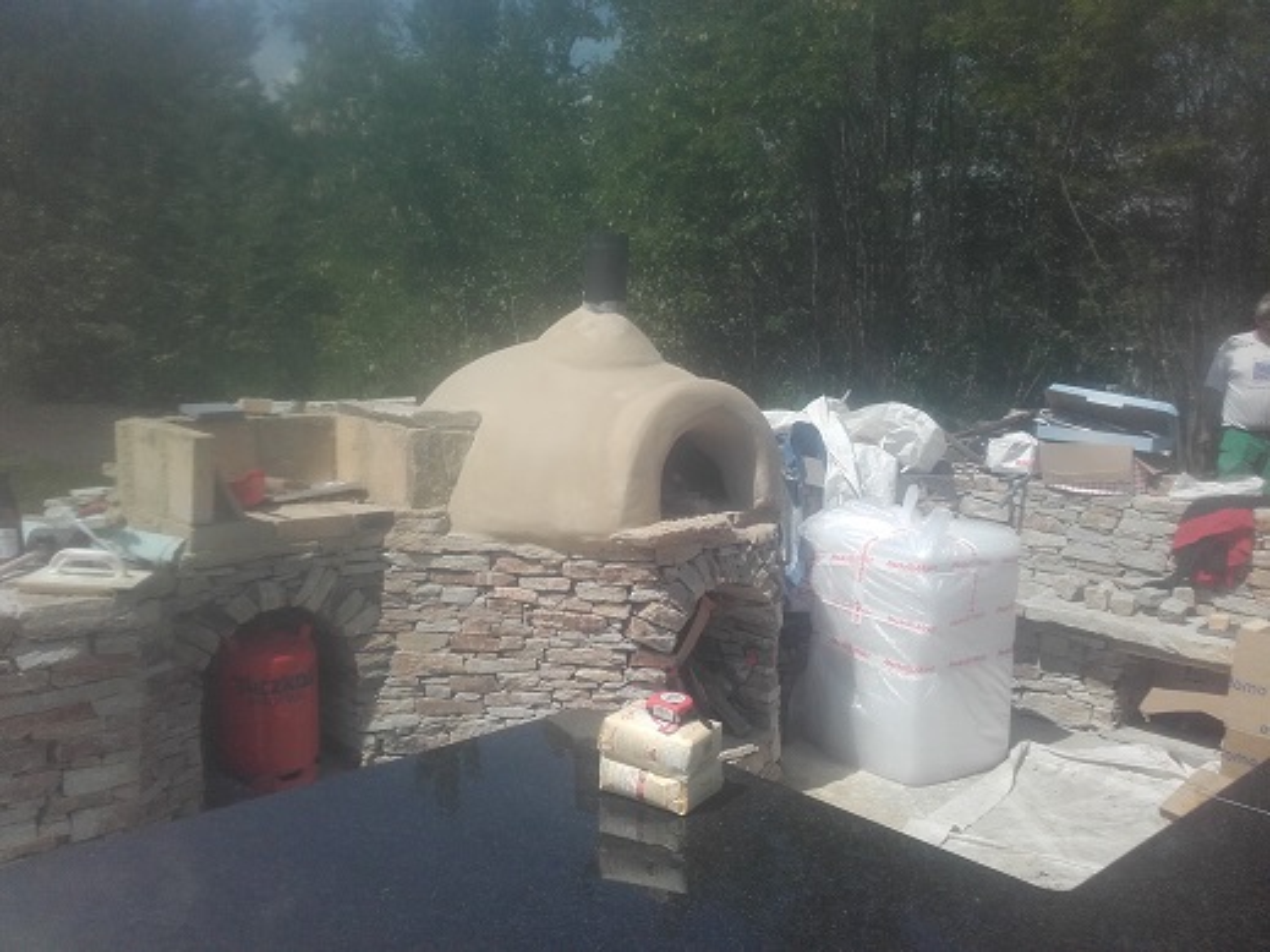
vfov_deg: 45.4
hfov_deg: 58.4
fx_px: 1137
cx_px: 635
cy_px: 476
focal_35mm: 31
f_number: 2.2
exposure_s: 1/1927
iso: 50
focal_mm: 3.3
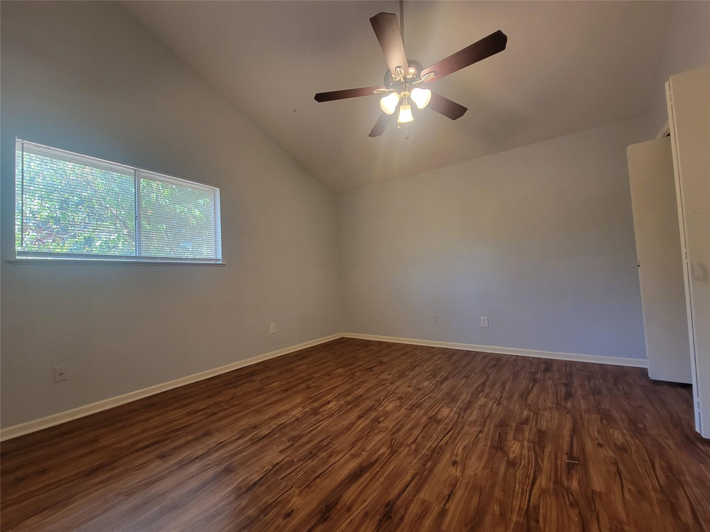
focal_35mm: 13
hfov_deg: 106.2
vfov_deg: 89.9
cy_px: 266
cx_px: 355
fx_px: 267
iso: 250
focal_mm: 2.2
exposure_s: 1/60
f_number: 2.2
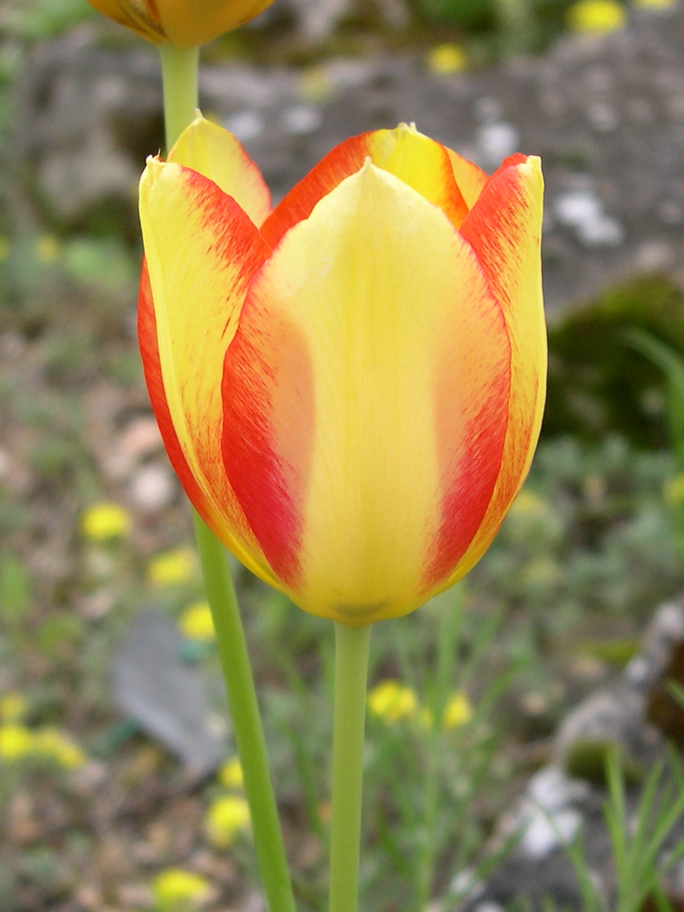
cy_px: 456
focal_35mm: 38
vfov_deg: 49.0
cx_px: 342
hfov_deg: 37.7
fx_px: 1001
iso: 100
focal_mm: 8
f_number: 2.8
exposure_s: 1/394
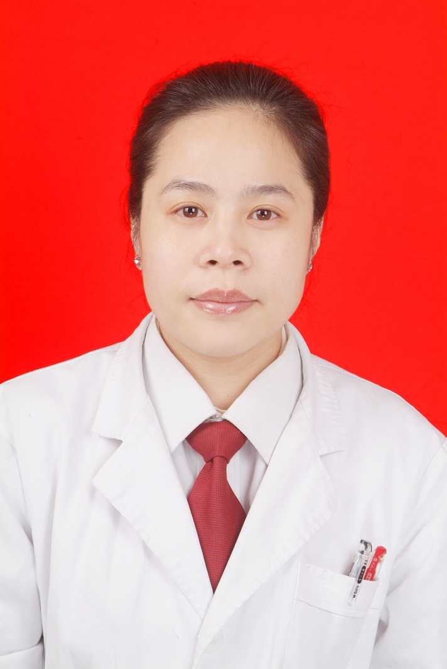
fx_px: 2173
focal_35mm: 117
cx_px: 224
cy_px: 334
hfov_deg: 11.7
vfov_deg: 17.5
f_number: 11
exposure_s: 1/90
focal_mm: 78
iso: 100
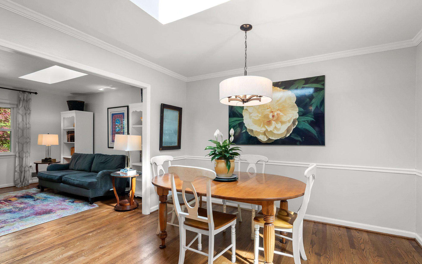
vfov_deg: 67.9
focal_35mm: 17
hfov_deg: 94.4
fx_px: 196
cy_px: 143
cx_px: 214
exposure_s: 1/13
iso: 250
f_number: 8
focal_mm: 16
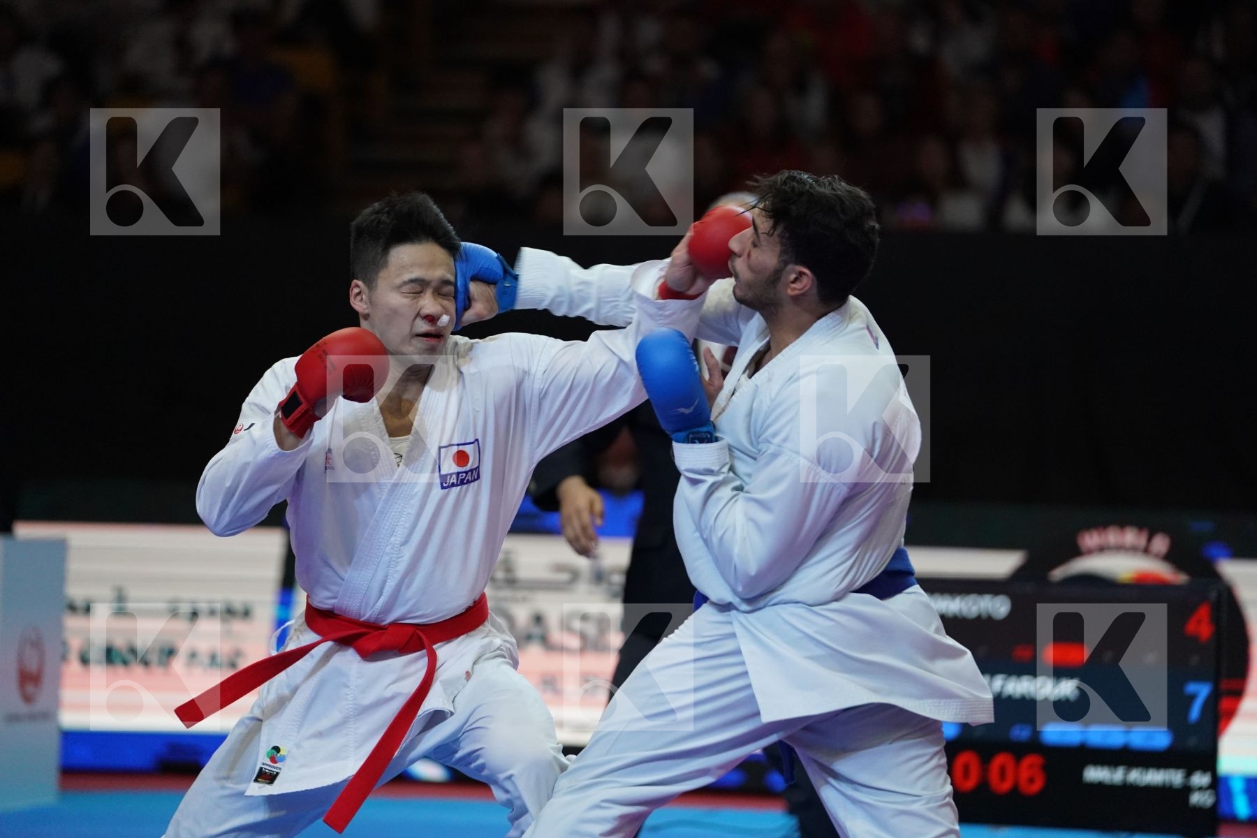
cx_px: 628
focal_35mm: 174
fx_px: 6075
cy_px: 419
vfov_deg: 7.9
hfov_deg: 11.8
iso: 4000
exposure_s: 1/1000
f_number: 2.8
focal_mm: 174
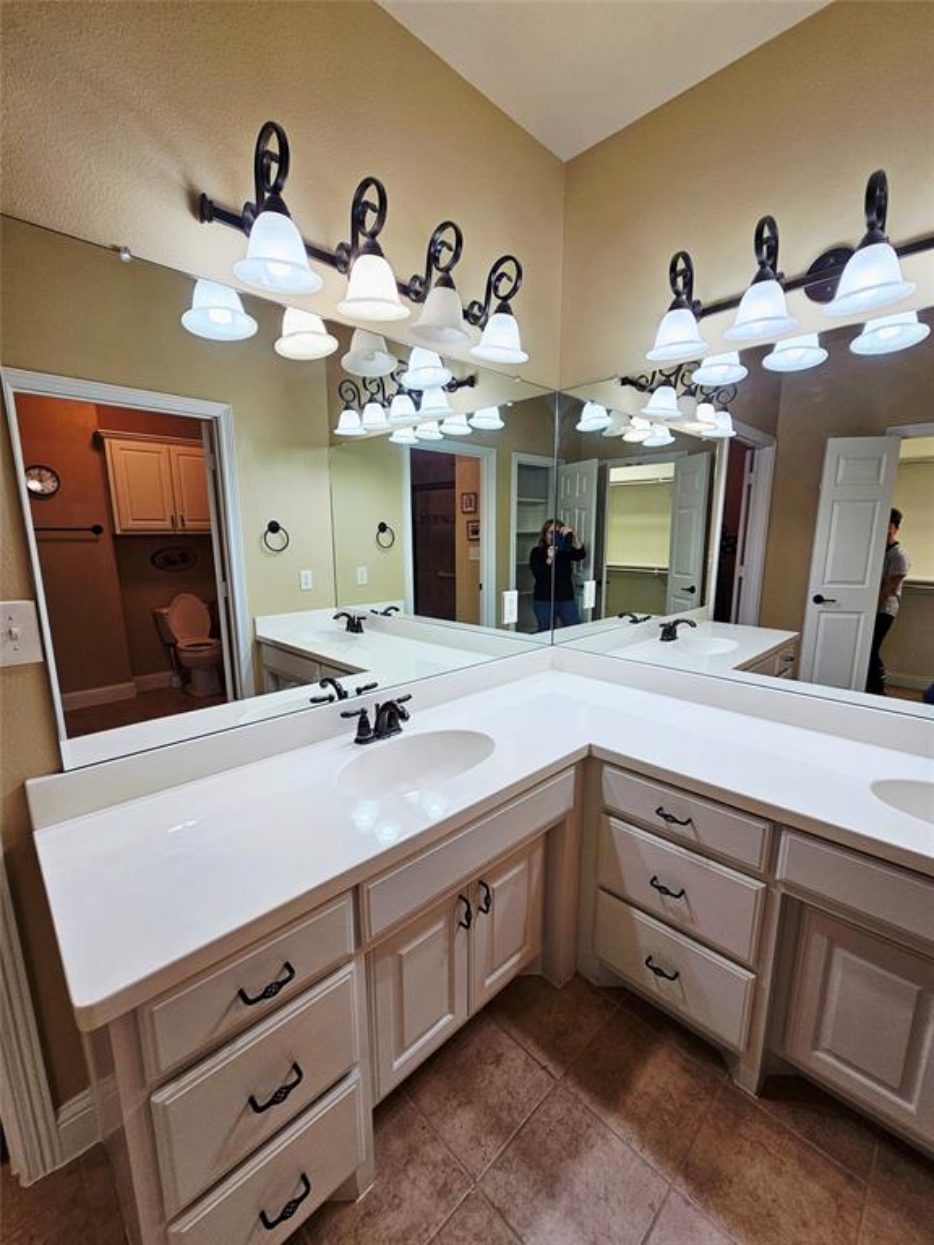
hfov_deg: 89.9
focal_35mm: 13
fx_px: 468
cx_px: 467
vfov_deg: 106.2
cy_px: 622
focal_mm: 2.2
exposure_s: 1/60.2
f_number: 2.2
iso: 50
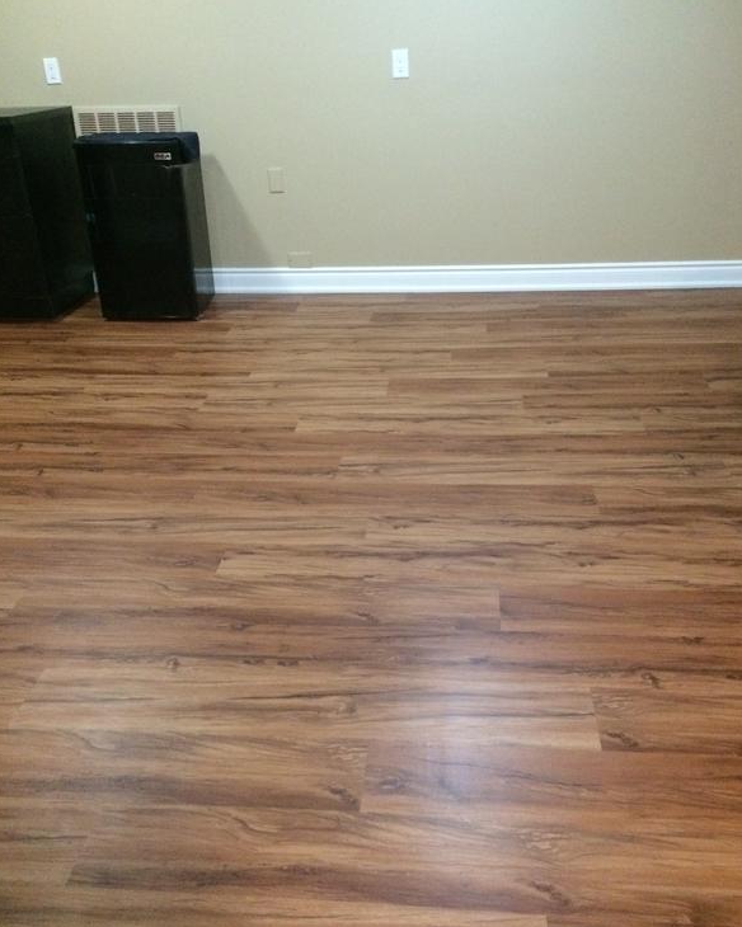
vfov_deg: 57.2
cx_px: 374
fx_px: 851
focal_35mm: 31
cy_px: 464
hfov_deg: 47.1
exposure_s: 1/15
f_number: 2.2
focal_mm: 4.15
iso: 500
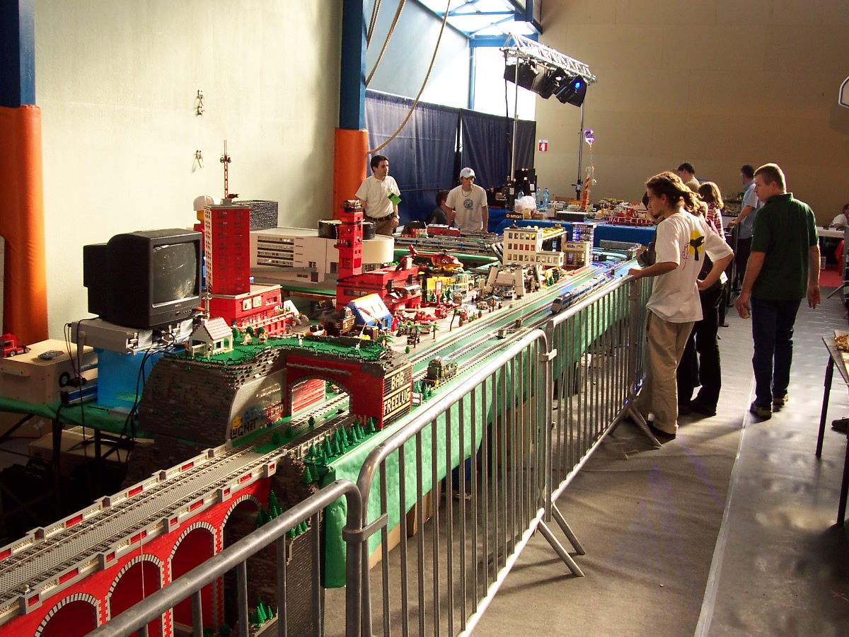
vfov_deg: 38.7
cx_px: 424
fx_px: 907
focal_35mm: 37
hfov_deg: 50.1
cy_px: 318
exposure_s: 1/90
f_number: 2.8
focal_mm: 5.6
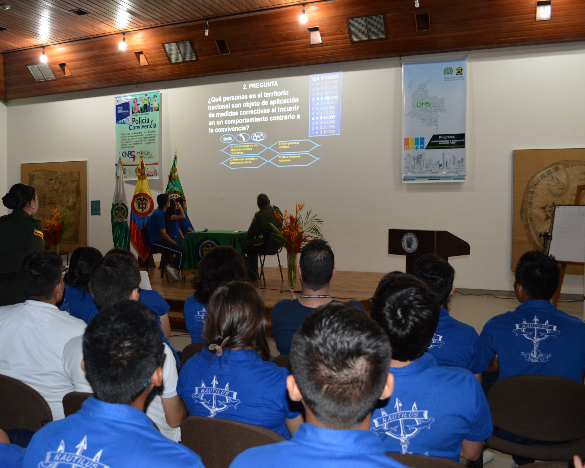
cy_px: 235
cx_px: 244
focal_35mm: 31
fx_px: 537
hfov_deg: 56.9
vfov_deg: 47.1
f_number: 3.5
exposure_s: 1/30
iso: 1400
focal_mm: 18
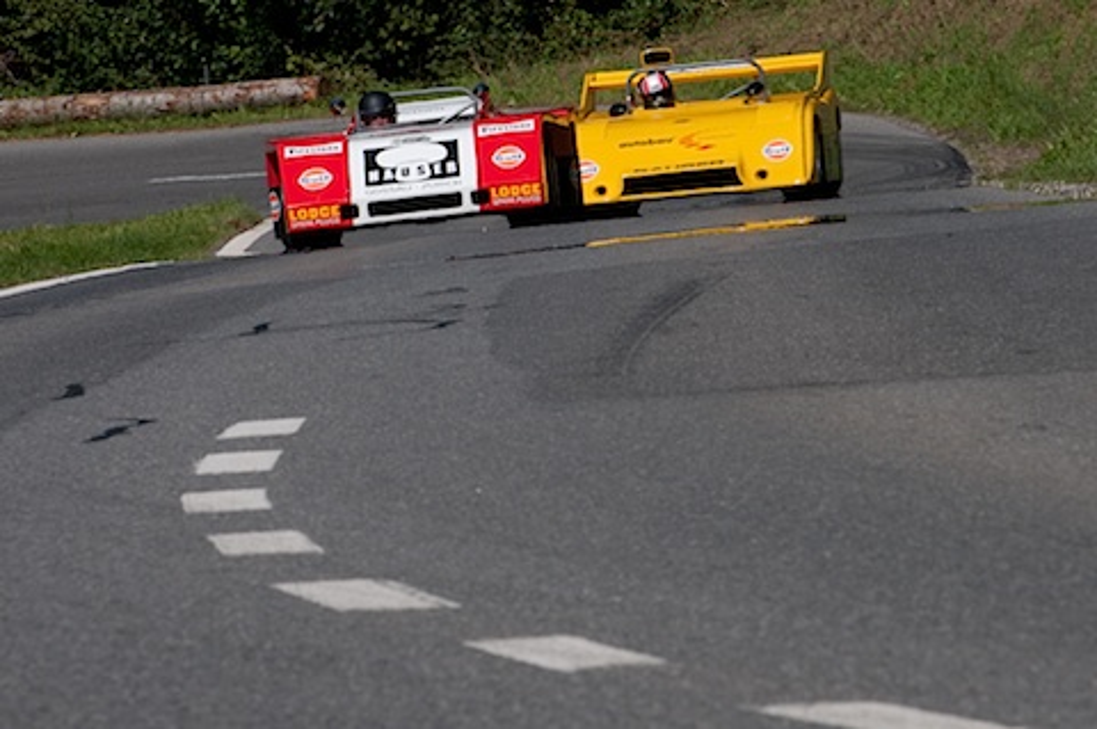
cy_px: 364
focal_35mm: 300
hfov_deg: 6.9
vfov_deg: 4.6
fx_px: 9132
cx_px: 548
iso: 125
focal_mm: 200
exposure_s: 1/200
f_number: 16
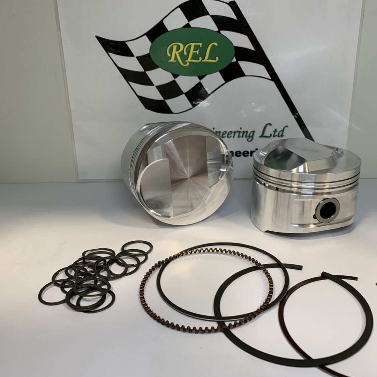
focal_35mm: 31
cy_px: 188
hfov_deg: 52.4
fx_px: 382
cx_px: 213
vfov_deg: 52.5
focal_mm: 4.25
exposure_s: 1/88
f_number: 1.8
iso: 100
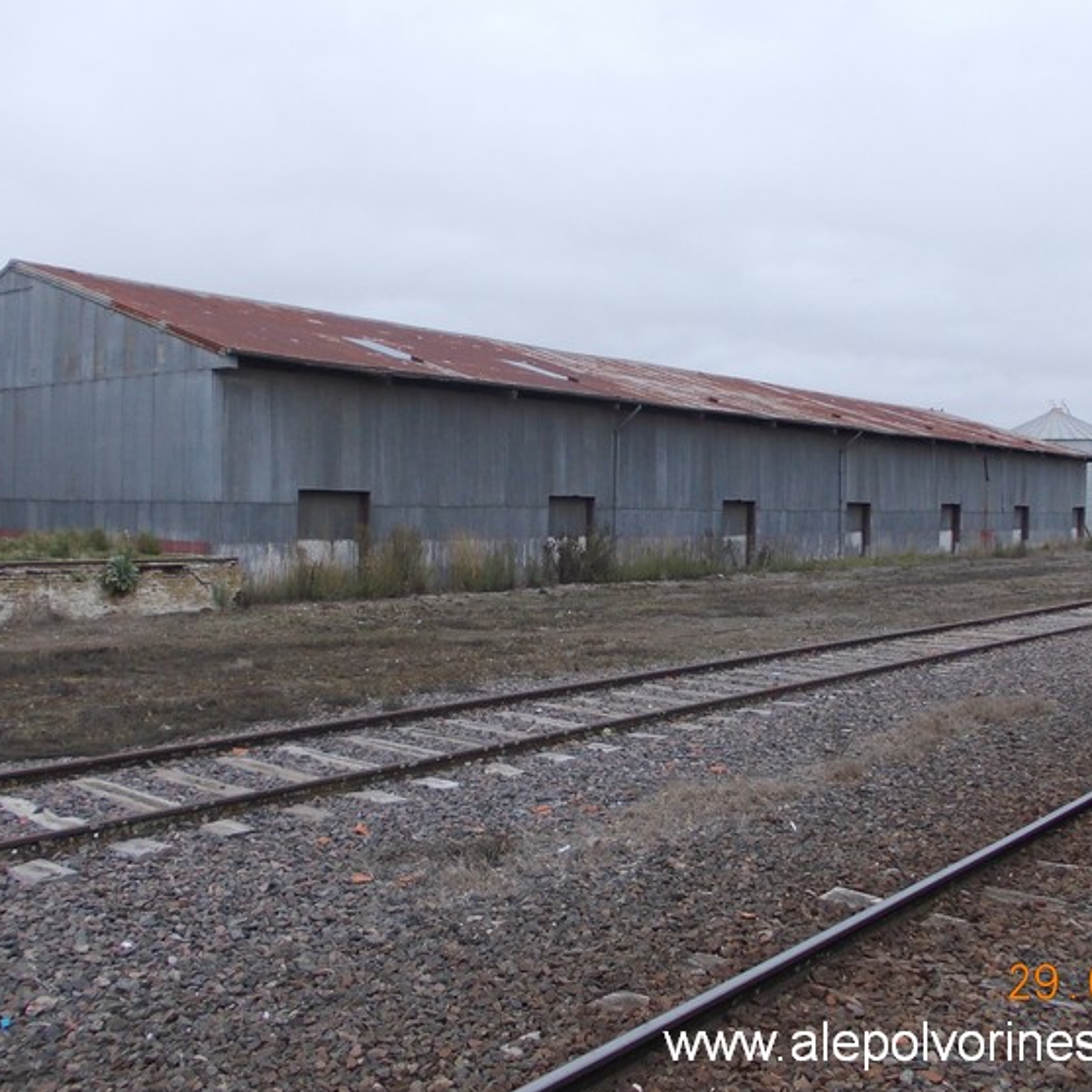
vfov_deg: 48.4
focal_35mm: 34
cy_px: 553
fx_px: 1213
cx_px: 602
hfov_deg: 48.4
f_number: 5.4
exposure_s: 1/200
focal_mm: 4
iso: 80
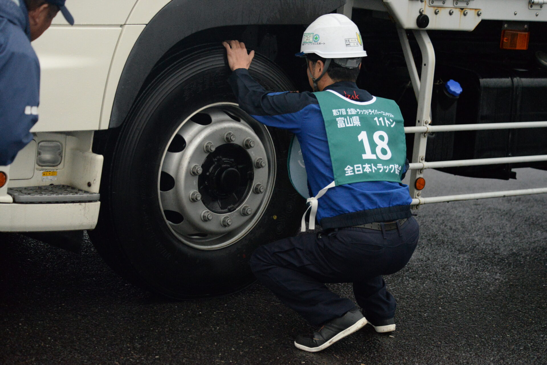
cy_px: 182
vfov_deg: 14.4
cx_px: 274
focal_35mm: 95
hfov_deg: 21.4
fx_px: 1444
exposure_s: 1/1000
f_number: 4.8
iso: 6400
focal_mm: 95
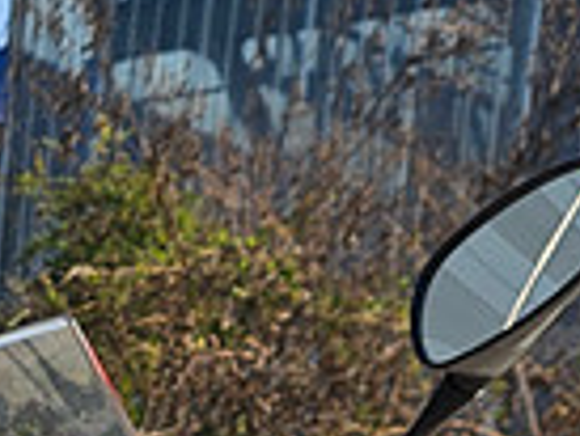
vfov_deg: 7.8
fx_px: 2817
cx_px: -796
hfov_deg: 10.3
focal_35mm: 168
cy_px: 1240
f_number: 1.8
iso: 25
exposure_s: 1/1690
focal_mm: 5.4
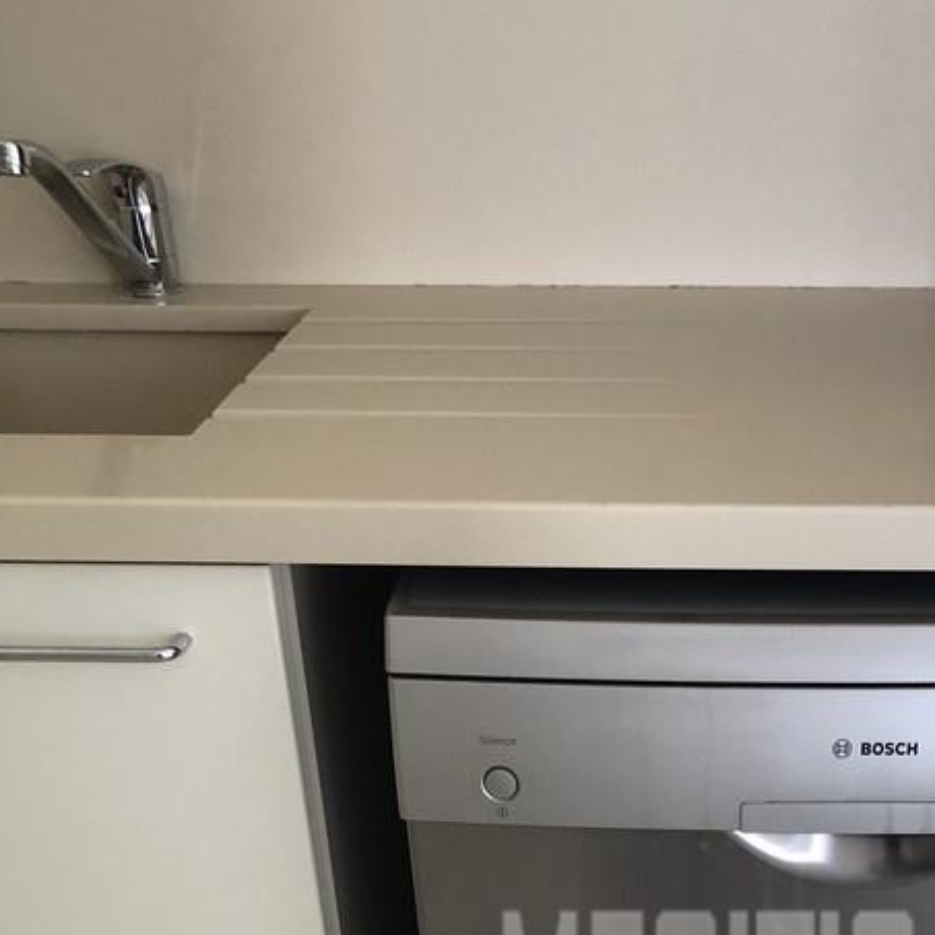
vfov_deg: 28.0
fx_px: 1711
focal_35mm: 56
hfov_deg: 30.1
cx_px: 683
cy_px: 1020
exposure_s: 1/33
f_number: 1.8
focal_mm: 3.99
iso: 40
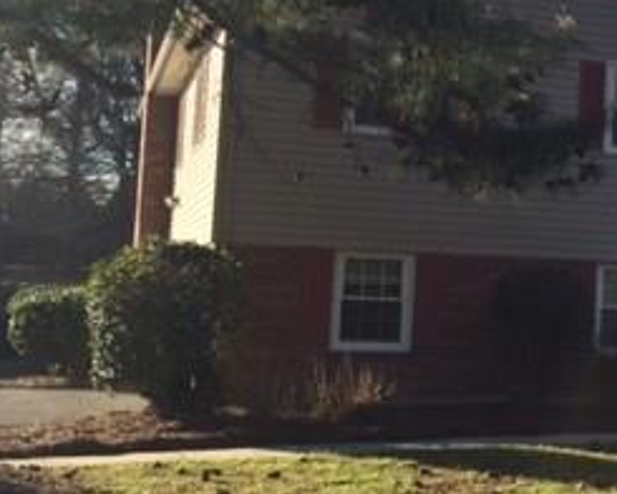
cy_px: 181
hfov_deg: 24.5
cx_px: 620
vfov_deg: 20.7
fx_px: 1351
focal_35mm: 74
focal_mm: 4.15
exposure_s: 1/1099
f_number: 2.2
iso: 32
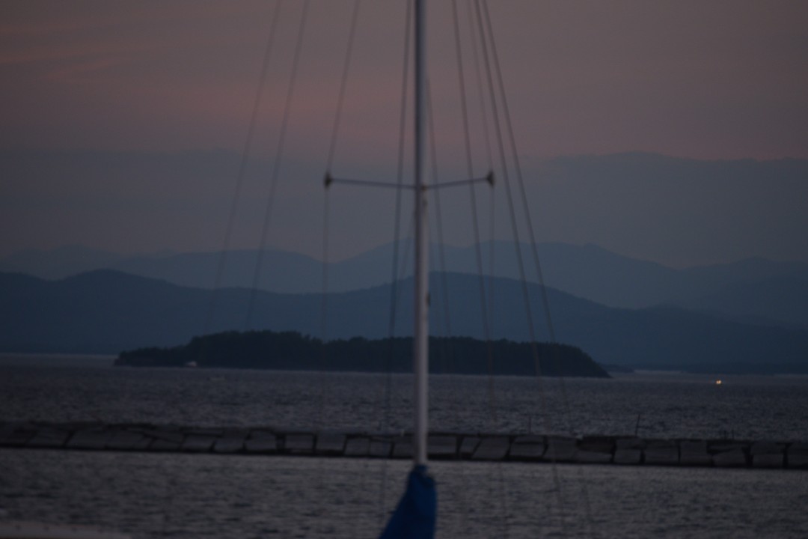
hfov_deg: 6.9
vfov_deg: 4.6
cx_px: 404
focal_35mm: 300
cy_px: 270
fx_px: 6733
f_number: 5.6
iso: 400
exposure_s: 1/160
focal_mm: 200
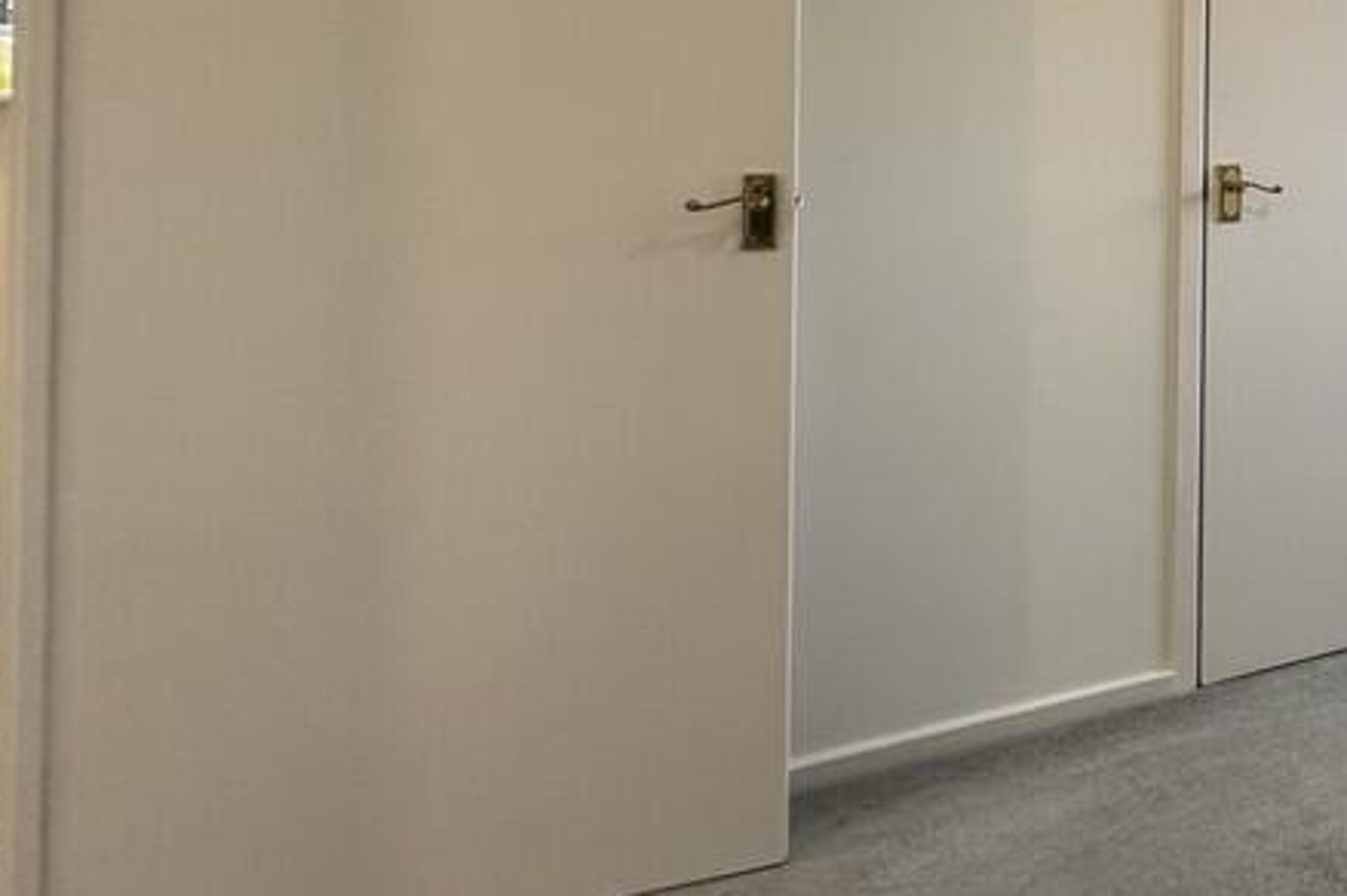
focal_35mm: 34
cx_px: 1500
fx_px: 1271
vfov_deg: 37.0
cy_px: 138
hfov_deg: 42.8
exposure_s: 1/50
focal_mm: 2.22
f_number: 2.2
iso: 200
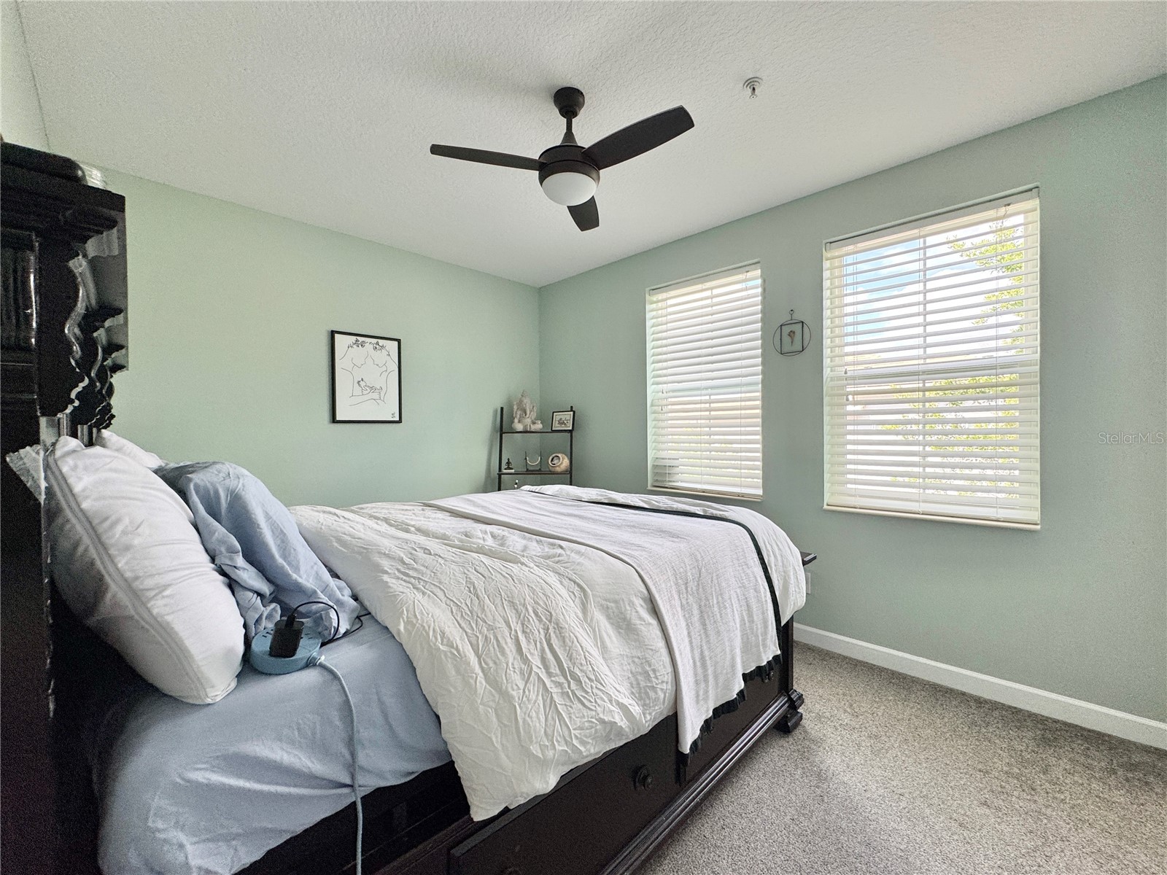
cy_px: 438
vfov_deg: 85.7
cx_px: 584
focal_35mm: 14
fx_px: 472
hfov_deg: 102.1
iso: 125
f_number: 2.2
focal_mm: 2.22
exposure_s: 1/120
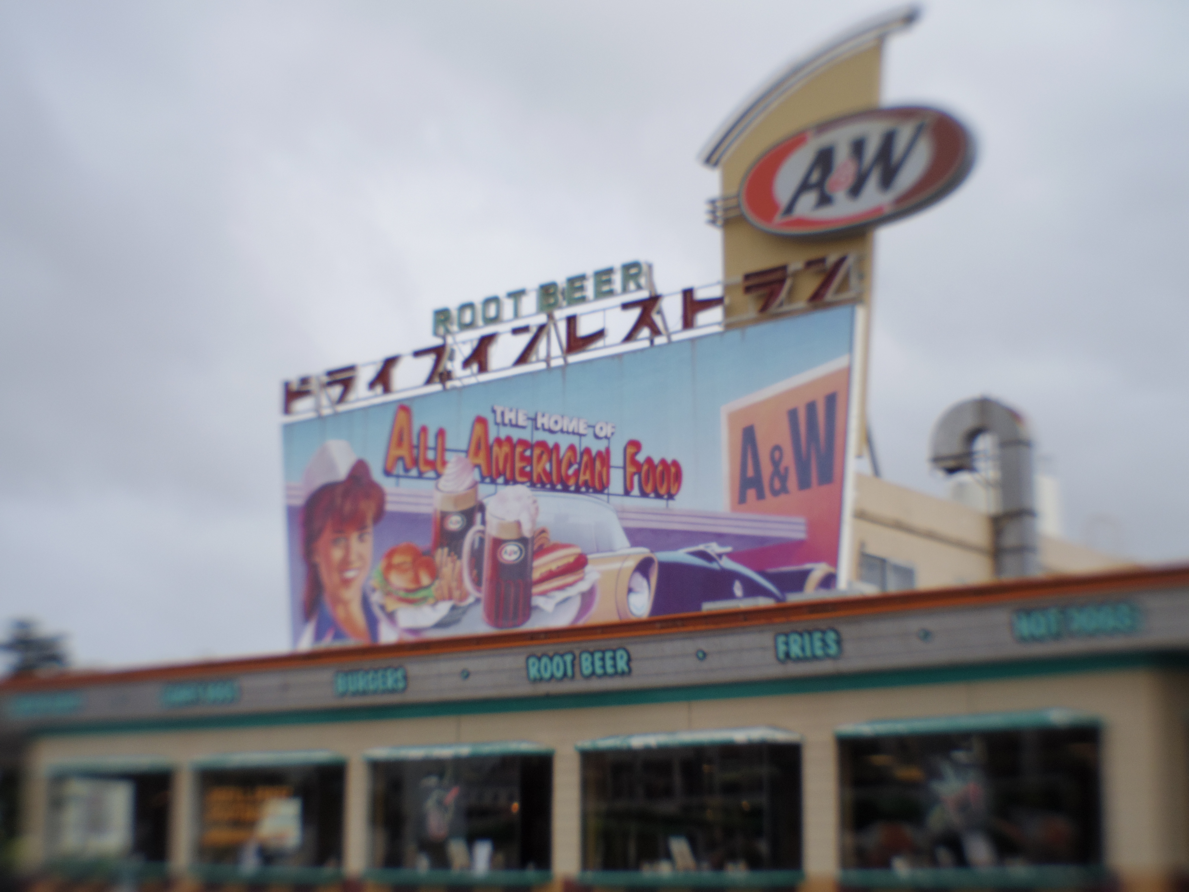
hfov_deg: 36.2
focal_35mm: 53
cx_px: 594
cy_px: 446
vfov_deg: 27.5
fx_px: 1820
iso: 200
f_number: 9
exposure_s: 1/250
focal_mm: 11.5
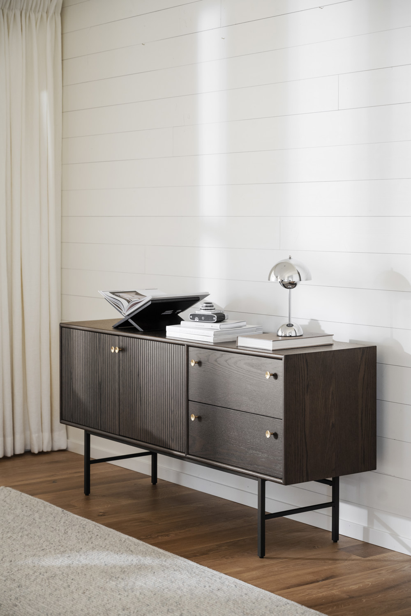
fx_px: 1199
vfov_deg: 28.8
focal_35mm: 70
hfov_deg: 19.5
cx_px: 206
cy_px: 308
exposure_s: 1/50
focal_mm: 70
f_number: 4.5
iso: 250
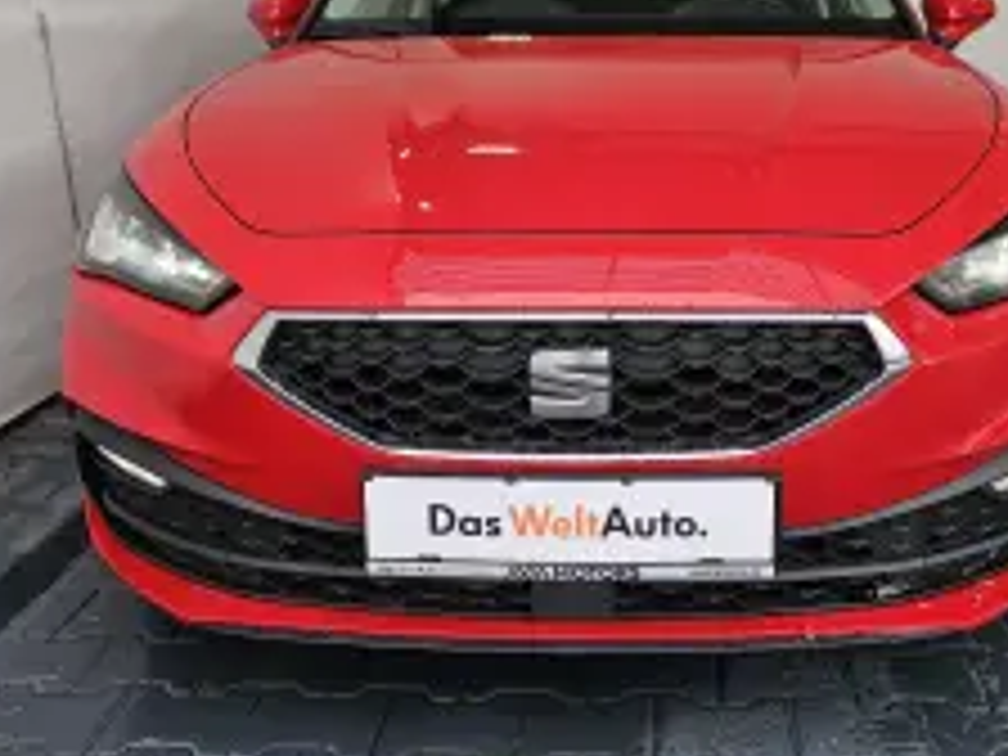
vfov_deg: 38.0
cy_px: 225
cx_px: 603
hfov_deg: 49.8
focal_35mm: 37
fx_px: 1077
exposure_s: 1/115
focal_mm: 6.3
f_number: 1.7
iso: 10
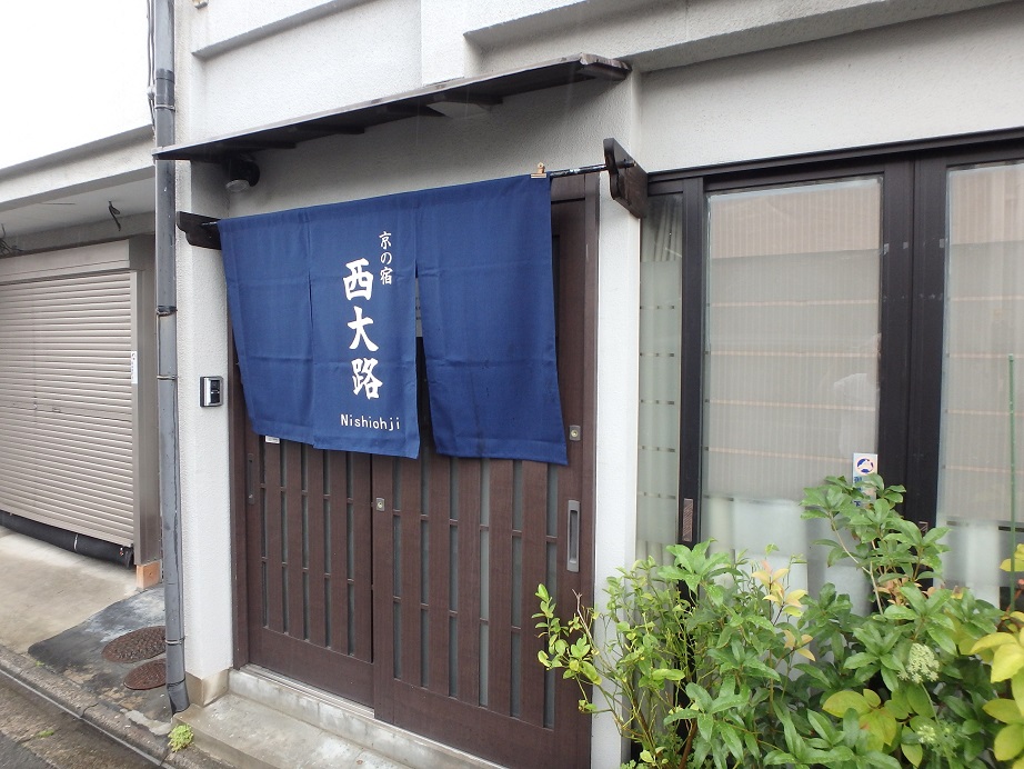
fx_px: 621
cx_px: 512
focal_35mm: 21
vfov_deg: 63.5
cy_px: 384
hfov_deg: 79.0
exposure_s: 1/60
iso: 160
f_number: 3.5
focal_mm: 3.7
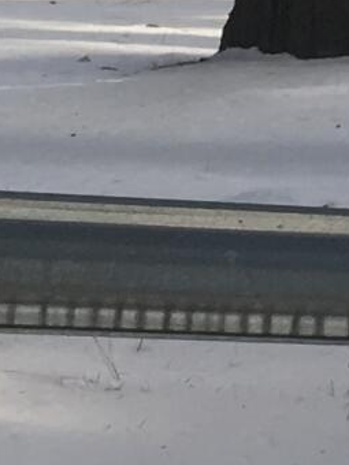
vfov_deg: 7.6
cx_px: 1172
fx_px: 3441
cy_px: -304
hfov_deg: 5.4
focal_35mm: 256
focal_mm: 4.15
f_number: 2.2
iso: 25
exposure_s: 1/264
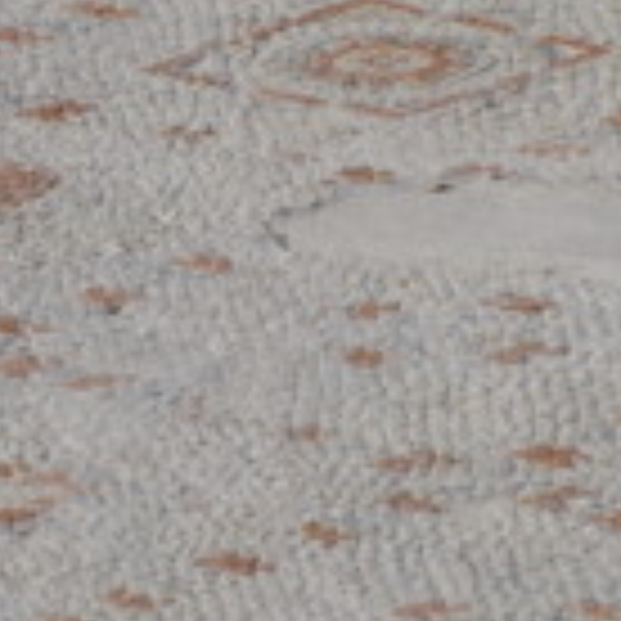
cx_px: -166
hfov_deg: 2.0
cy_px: 162
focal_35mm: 889
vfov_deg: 2.0
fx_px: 18044
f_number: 14
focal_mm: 240
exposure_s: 1/160
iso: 100
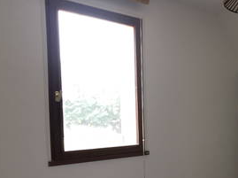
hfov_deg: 36.5
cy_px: 134
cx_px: 202
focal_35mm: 50
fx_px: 343
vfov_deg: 28.6
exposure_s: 1/50
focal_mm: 2.26
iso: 125
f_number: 2.2
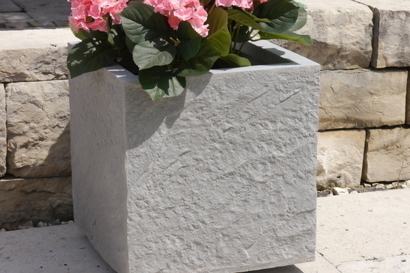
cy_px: 116
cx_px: 236
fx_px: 1264
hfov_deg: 18.4
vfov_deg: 12.3
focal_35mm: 111
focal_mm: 42
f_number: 9
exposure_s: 1/400
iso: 160
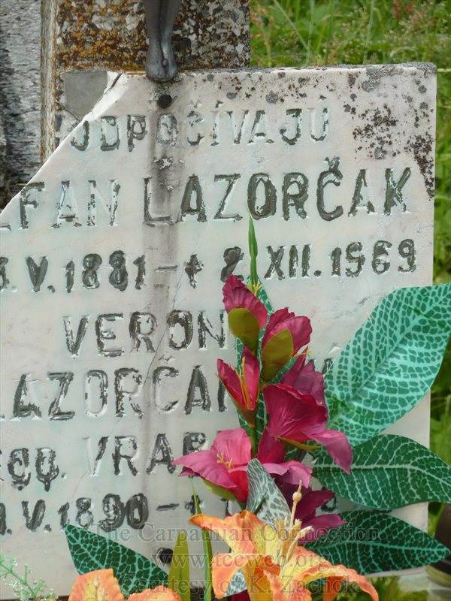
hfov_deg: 8.8
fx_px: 2936
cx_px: 226
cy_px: 300
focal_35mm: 169
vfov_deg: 11.7
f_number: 4.5
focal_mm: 27.8
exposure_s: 1/400
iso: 80
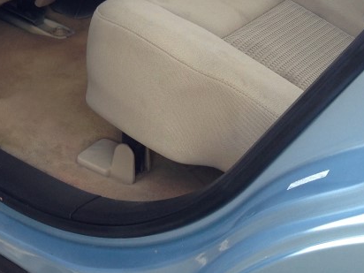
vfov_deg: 17.3
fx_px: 862
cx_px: 37
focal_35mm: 82
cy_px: -43
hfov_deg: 23.2
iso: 50
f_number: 2.4
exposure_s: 1/258
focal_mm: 4.12
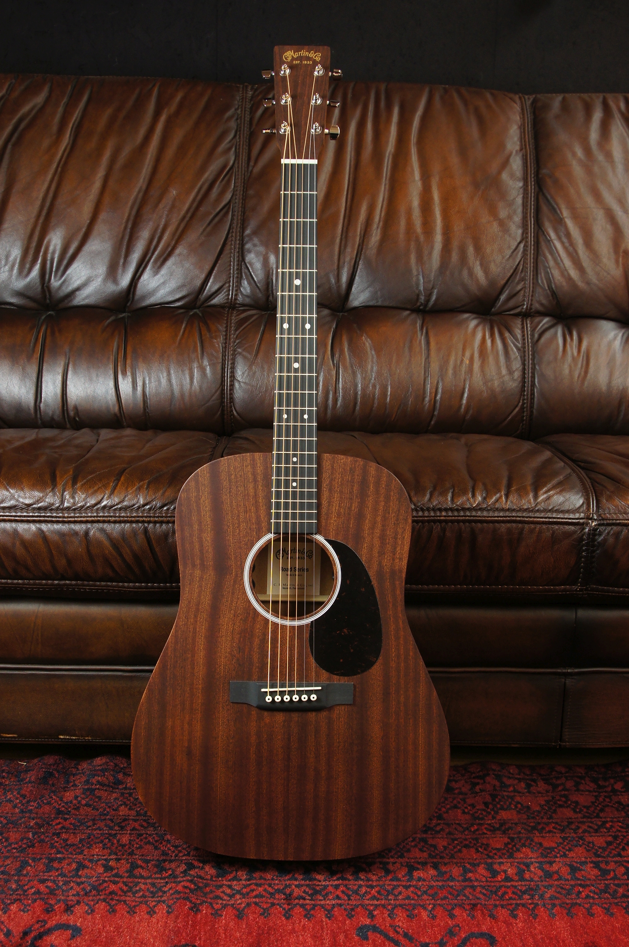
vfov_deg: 43.6
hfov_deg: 29.8
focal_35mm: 45
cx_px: 314
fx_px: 1182
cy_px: 474
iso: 400
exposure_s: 1/13
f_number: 8
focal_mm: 30
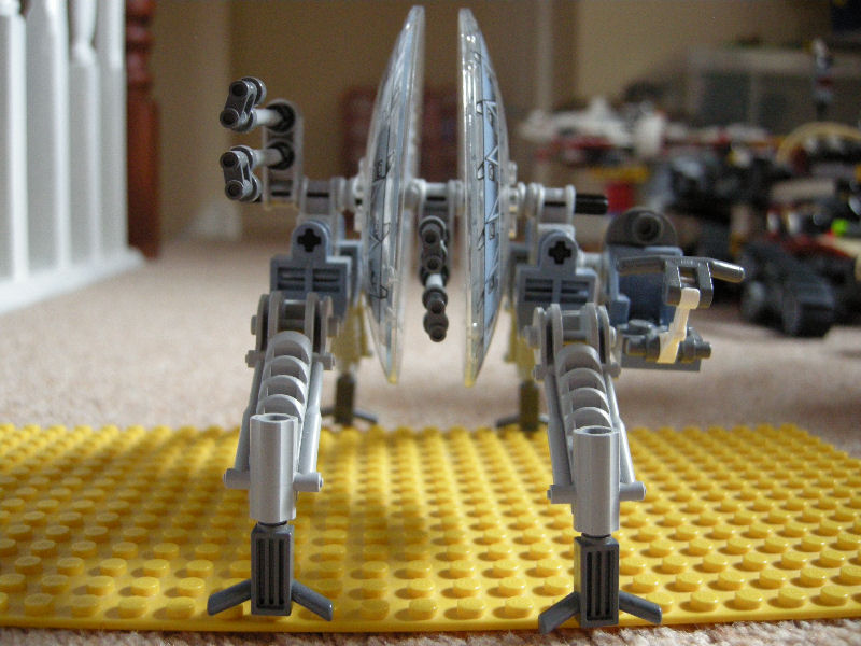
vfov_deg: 40.7
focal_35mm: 35
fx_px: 871
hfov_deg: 52.6
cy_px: 323
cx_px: 430
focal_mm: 7.5
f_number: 2.7
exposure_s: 1/28.5
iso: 400
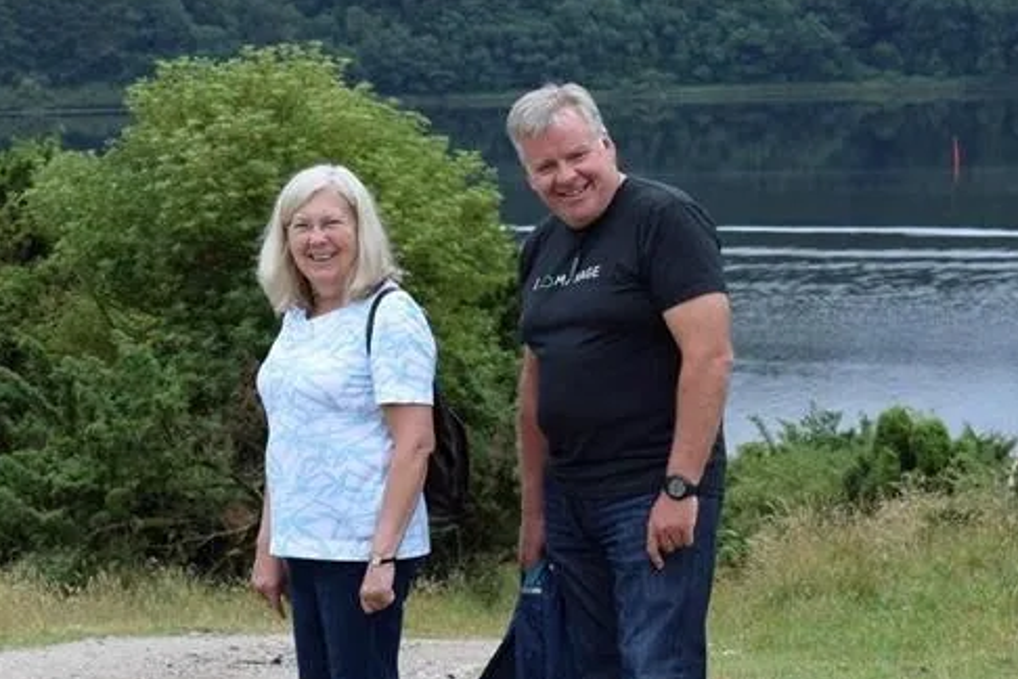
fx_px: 5178
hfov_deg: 11.2
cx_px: 320
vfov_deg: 7.5
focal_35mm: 183
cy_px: 492
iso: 200
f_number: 8
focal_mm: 55
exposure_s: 1/250
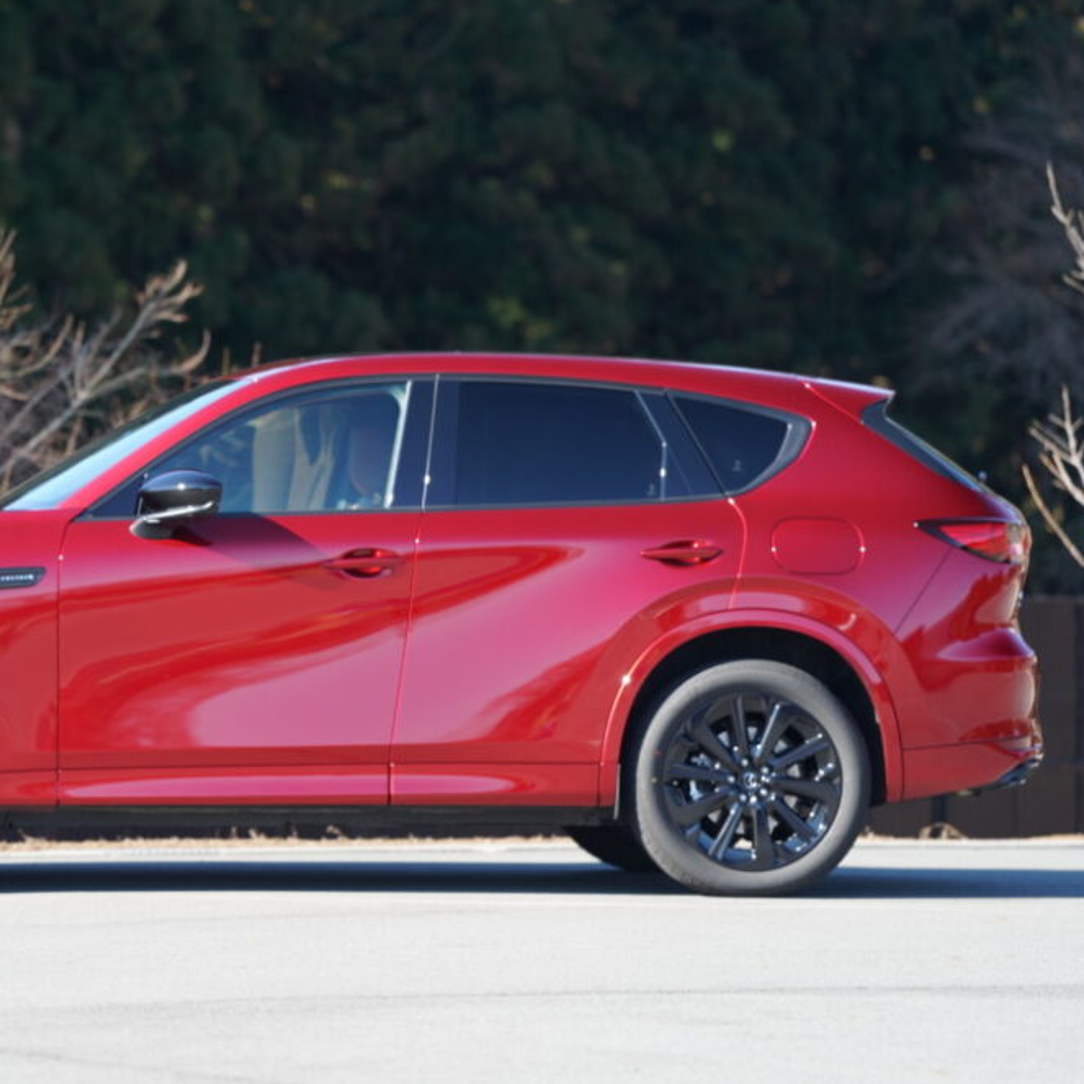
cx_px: 281
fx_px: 5810
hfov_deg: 10.6
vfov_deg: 10.7
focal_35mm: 164
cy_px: 540
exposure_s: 1/250
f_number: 2.8
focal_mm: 128
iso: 100
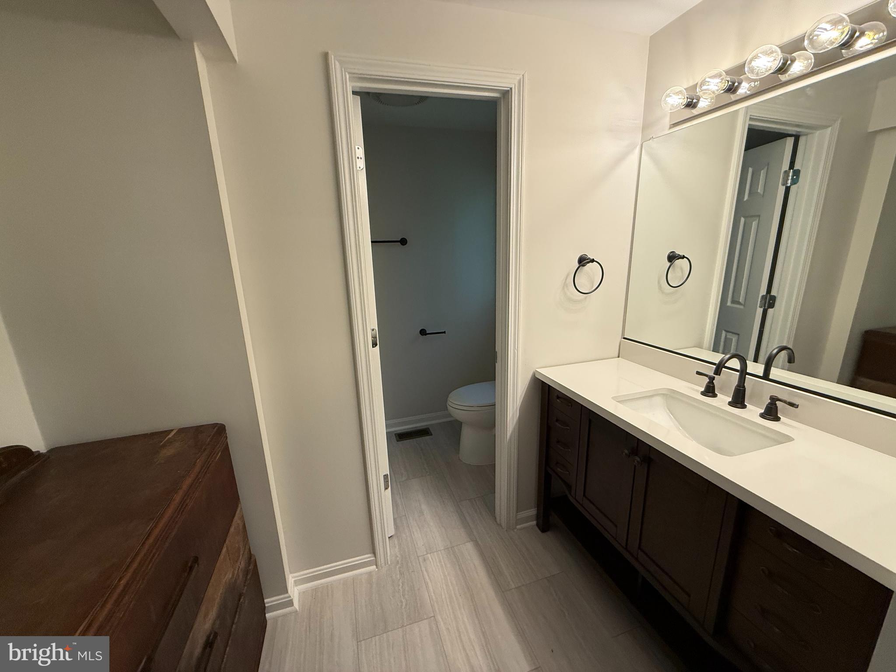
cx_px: 448
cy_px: 336
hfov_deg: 102.1
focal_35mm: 14
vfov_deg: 85.7
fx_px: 362
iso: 200
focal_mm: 2.22
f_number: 2.2
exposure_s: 1/120
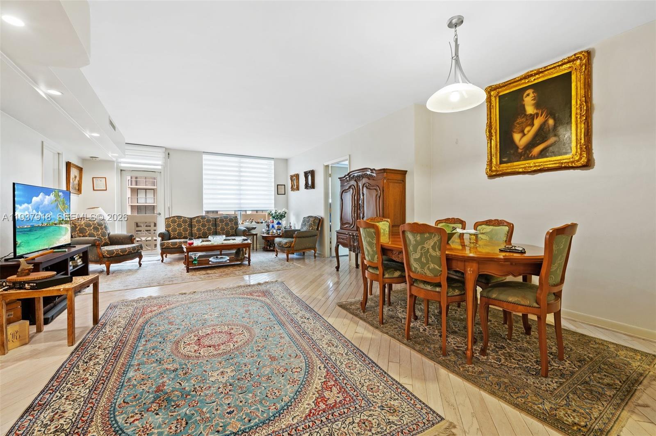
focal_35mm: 14
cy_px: 218
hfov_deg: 104.3
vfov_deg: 81.1
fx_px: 255
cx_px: 328
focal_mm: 14
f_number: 8
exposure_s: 1.6
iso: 200
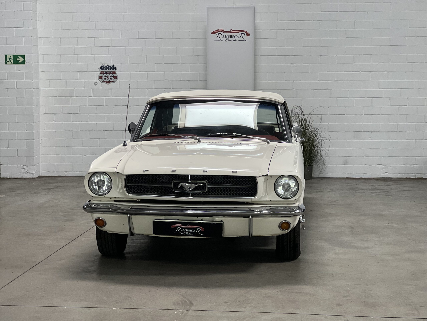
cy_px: 160
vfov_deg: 19.1
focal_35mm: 77
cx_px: 214
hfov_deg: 25.3
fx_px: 950
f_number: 2.8
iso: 250
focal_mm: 9
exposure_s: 1/100
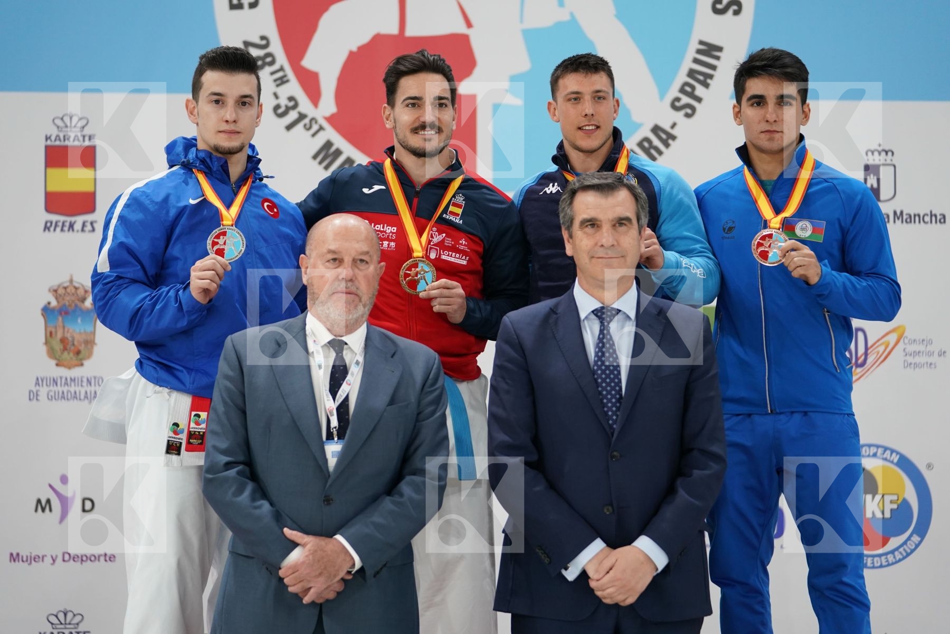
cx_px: 475
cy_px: 317
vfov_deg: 10.9
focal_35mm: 126
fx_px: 3325
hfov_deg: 16.3
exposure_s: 1/250
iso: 1250
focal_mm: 126
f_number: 2.8
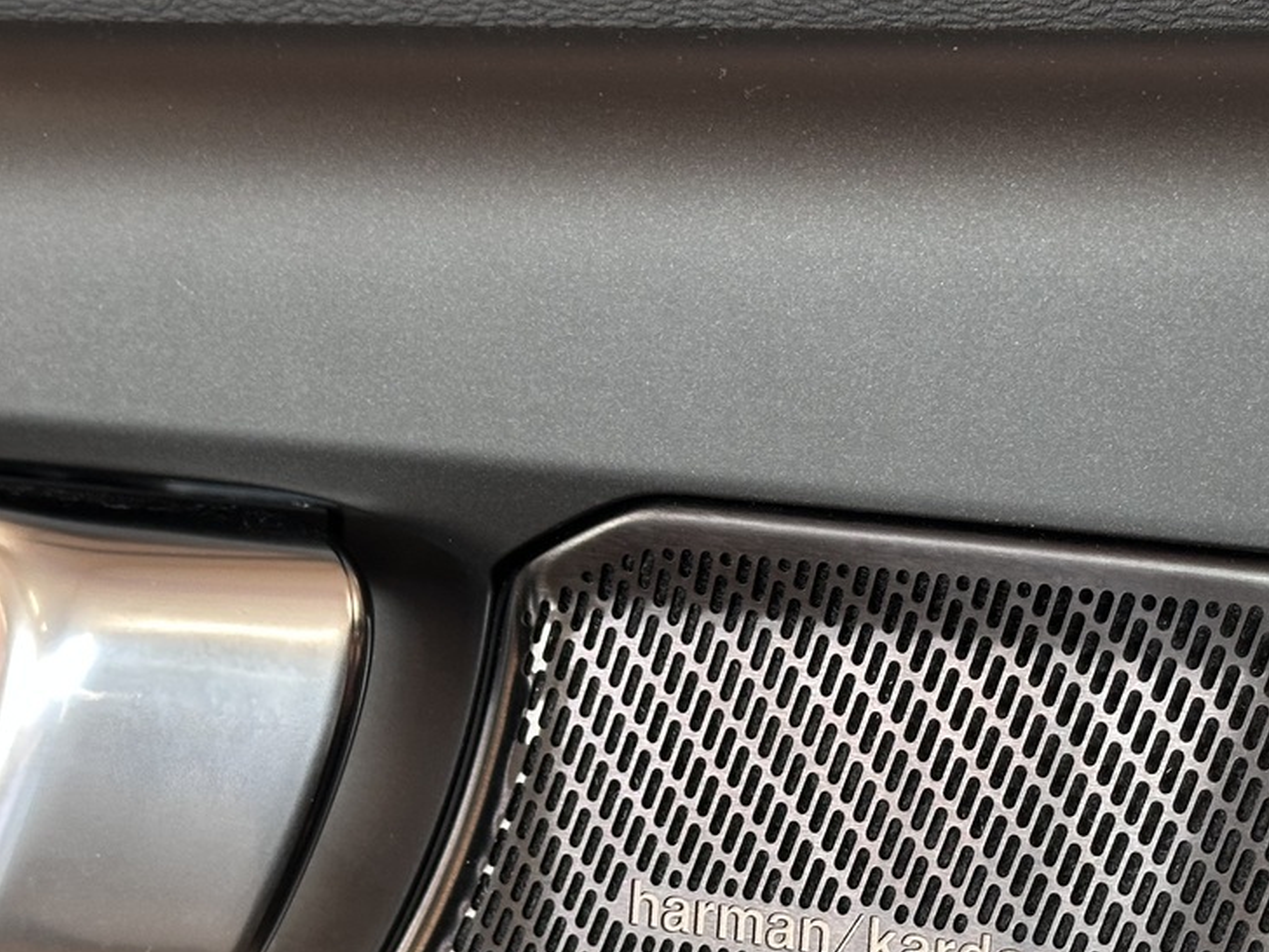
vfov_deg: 15.4
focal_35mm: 95
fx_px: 3483
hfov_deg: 20.6
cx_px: 863
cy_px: 823
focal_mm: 6.86
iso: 125
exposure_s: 1/50
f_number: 1.78
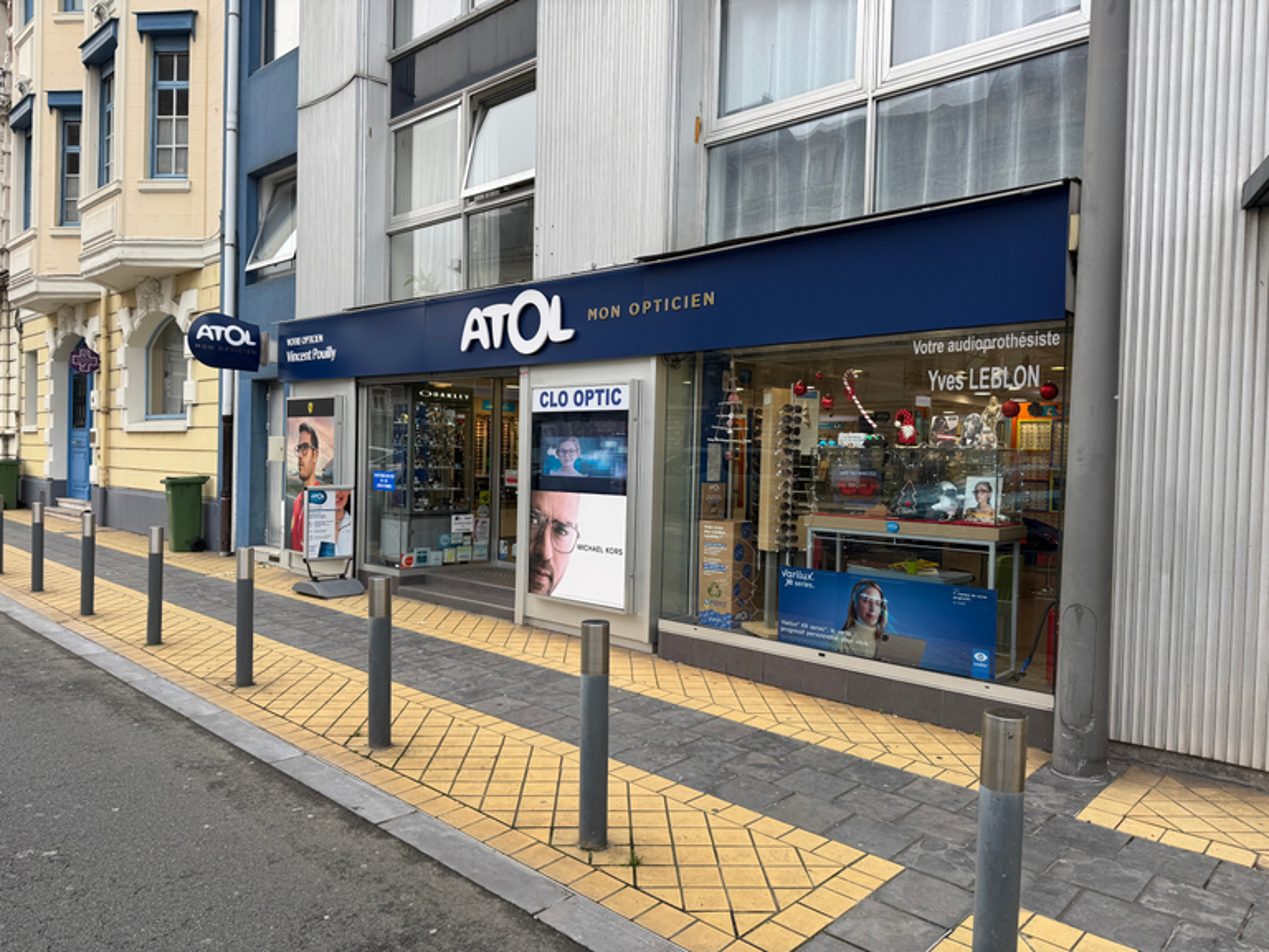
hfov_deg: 71.6
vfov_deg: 56.8
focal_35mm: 24
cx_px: 634
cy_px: 476
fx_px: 880
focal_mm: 6.76
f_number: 1.78
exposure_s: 1/553
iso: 80
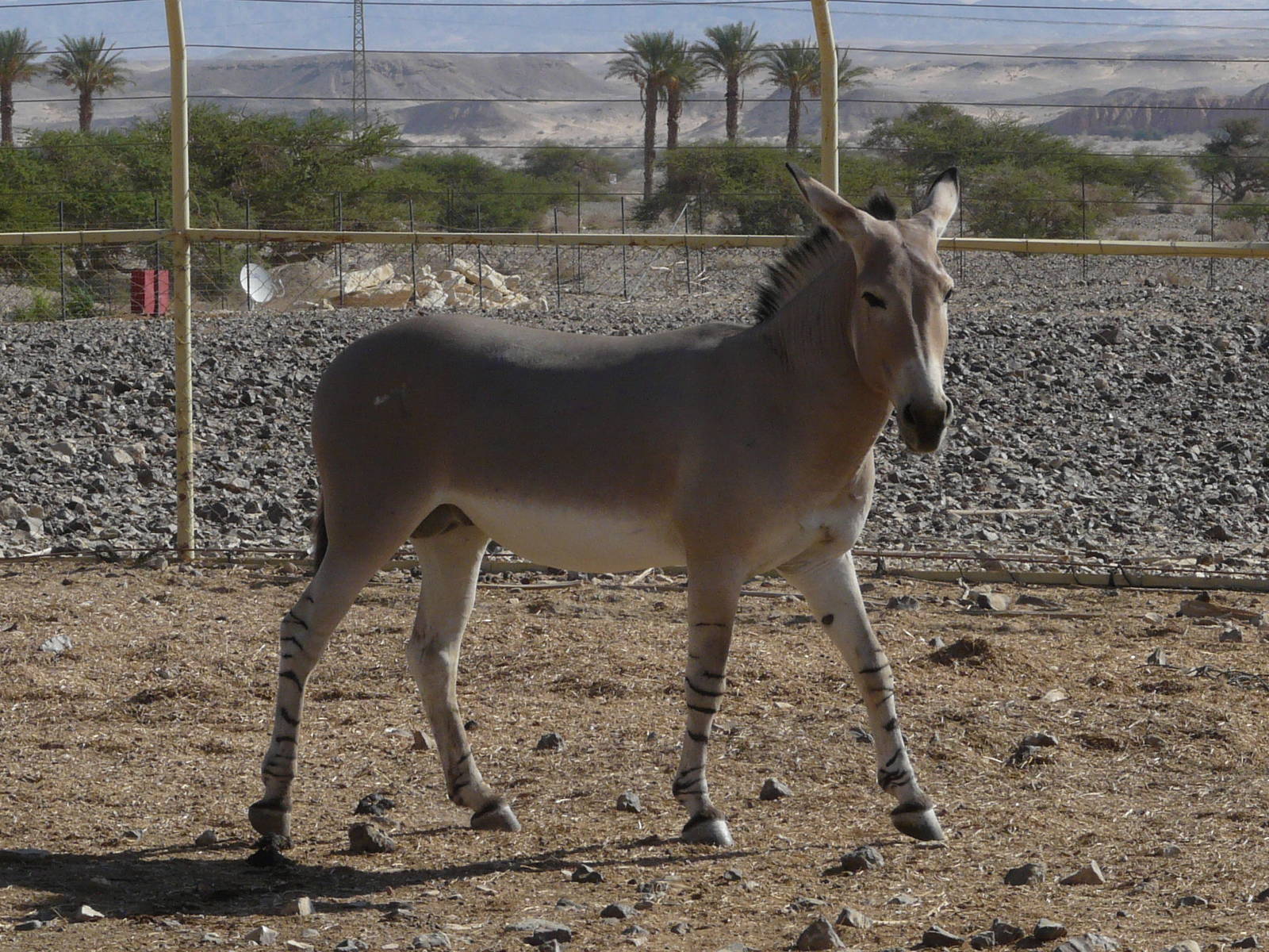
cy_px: 476
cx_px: 634
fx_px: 8248
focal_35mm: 225
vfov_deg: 6.6
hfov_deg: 8.8
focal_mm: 23.1
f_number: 6.3
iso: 100
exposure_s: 1/500
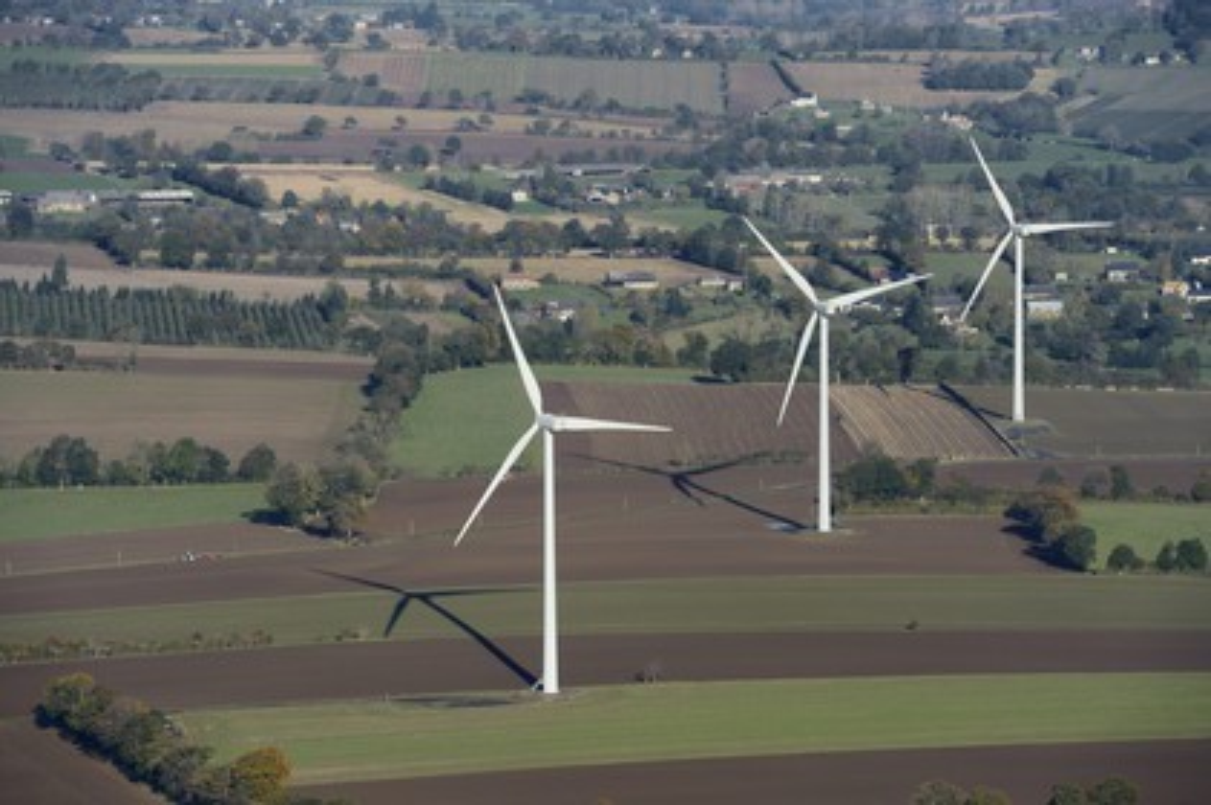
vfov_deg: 7.2
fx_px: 6386
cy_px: 402
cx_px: 606
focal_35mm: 190
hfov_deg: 10.8
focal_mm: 190
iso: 400
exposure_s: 1/1000
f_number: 9
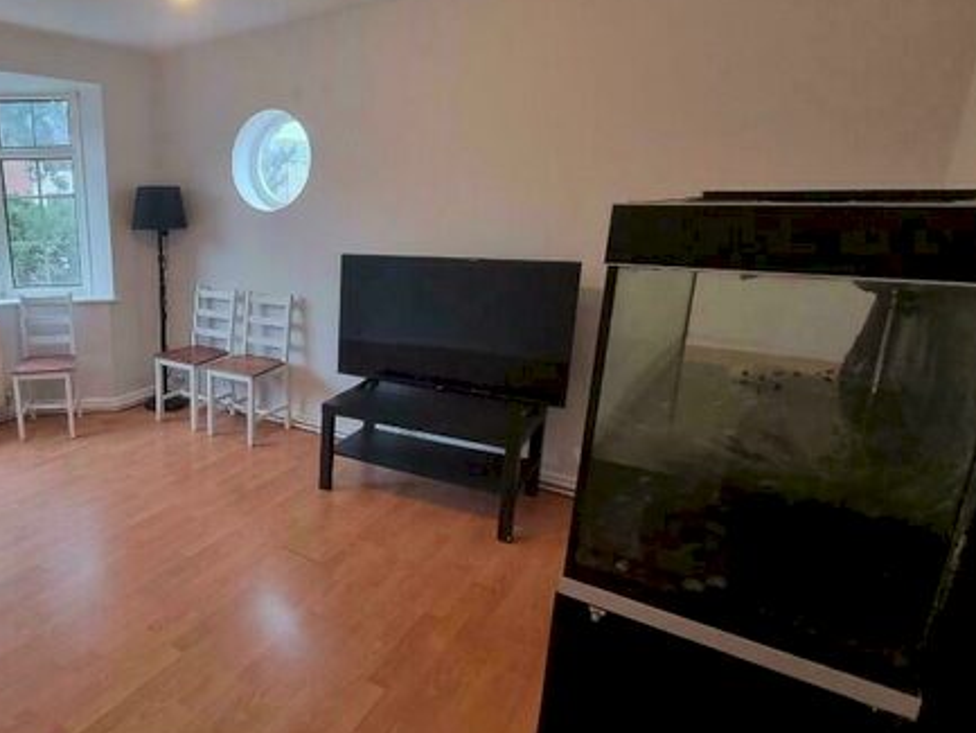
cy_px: 378
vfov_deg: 63.5
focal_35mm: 21
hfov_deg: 71.9
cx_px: 212
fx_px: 592
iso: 320
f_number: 2.2
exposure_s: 1/50
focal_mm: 2.2
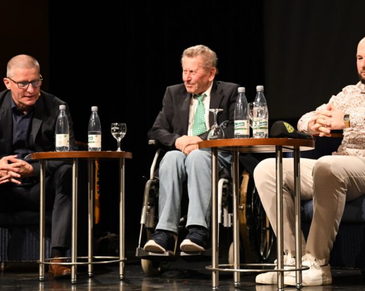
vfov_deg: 16.2
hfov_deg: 20.2
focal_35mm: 95
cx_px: 216
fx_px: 1026
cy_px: 121
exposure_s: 1/160
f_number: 2.8
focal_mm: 60
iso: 3600
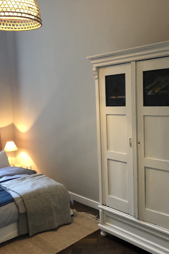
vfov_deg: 51.9
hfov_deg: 35.9
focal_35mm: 37
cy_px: 125
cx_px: 98
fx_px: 261
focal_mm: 3.99
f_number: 1.8
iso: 100
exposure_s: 1/14
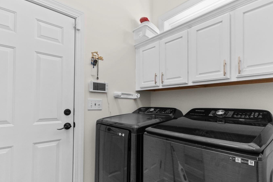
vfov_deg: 67.2
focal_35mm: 18
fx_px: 136
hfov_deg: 90.0
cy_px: 101
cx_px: 141
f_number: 4.5
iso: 100
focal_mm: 10
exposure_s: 1/40
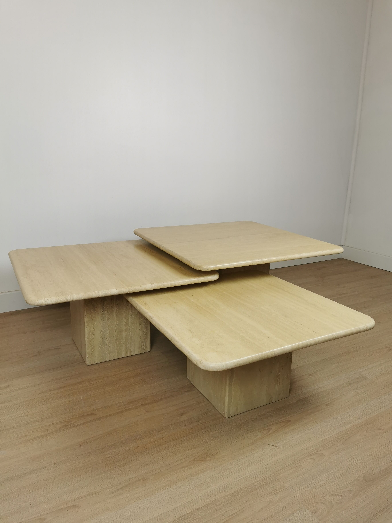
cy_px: 262
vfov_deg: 65.3
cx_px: 196
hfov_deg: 51.4
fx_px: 408
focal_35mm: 27
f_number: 1.6
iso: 64
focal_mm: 5.56
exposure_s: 1/100
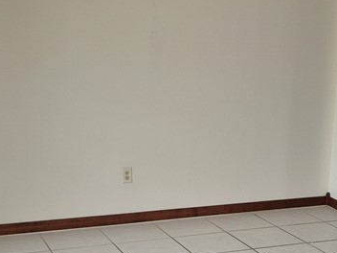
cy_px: 205
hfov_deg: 28.9
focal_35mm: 67
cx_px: 193
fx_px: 652
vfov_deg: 21.6
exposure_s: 1/180
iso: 125
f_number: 1.8
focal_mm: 5.4
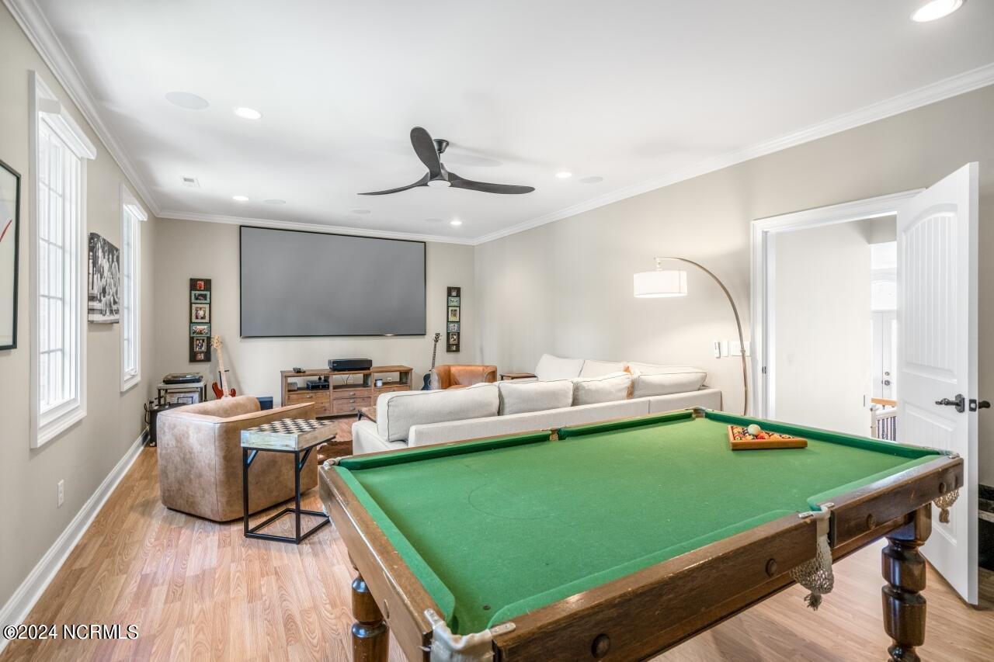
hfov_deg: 96.7
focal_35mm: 16
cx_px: 497
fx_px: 442
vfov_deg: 73.7
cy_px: 331
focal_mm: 16
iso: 500
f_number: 7.1
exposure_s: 1/5
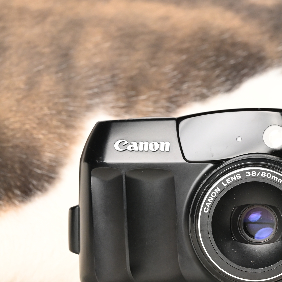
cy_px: 188
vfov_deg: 8.0
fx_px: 2028
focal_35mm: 220
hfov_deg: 7.9
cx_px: 249
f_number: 13
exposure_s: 1/100
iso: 3200
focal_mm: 120
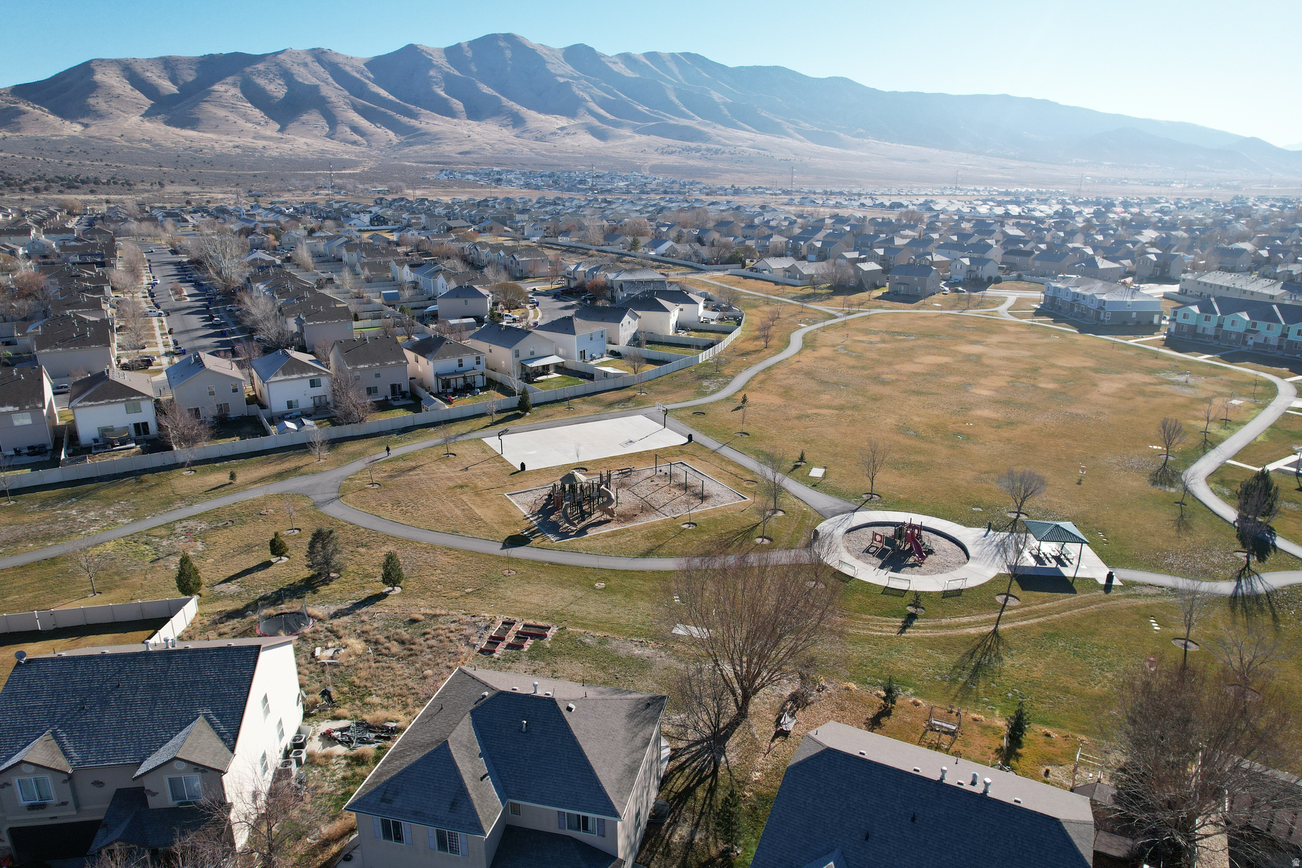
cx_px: 651
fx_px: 796
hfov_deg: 78.6
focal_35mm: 22
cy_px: 434
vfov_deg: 57.2
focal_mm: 8.38
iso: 200
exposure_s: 1/2000
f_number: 2.8
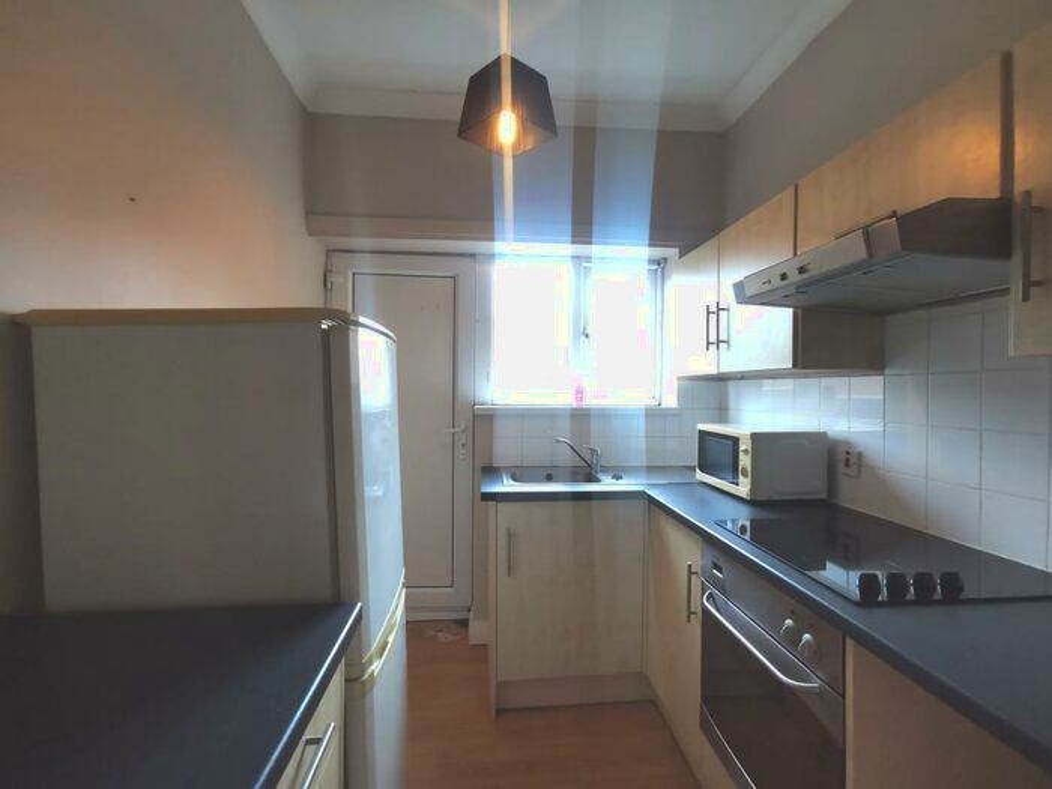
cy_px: 394
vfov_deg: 74.7
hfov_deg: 91.0
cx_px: 526
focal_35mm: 17
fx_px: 517
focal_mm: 2.26
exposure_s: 1/33.3
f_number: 2.2
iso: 250
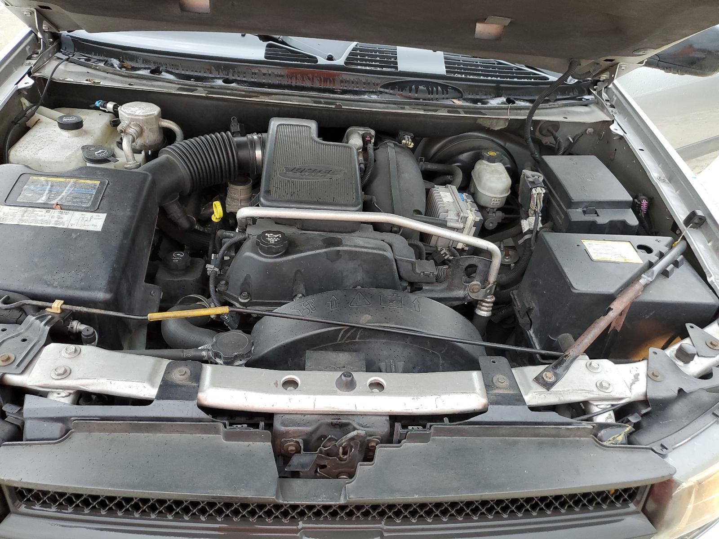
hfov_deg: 67.3
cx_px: 360
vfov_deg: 53.1
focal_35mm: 26
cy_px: 270
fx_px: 540
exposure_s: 1/120
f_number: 1.5
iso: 59
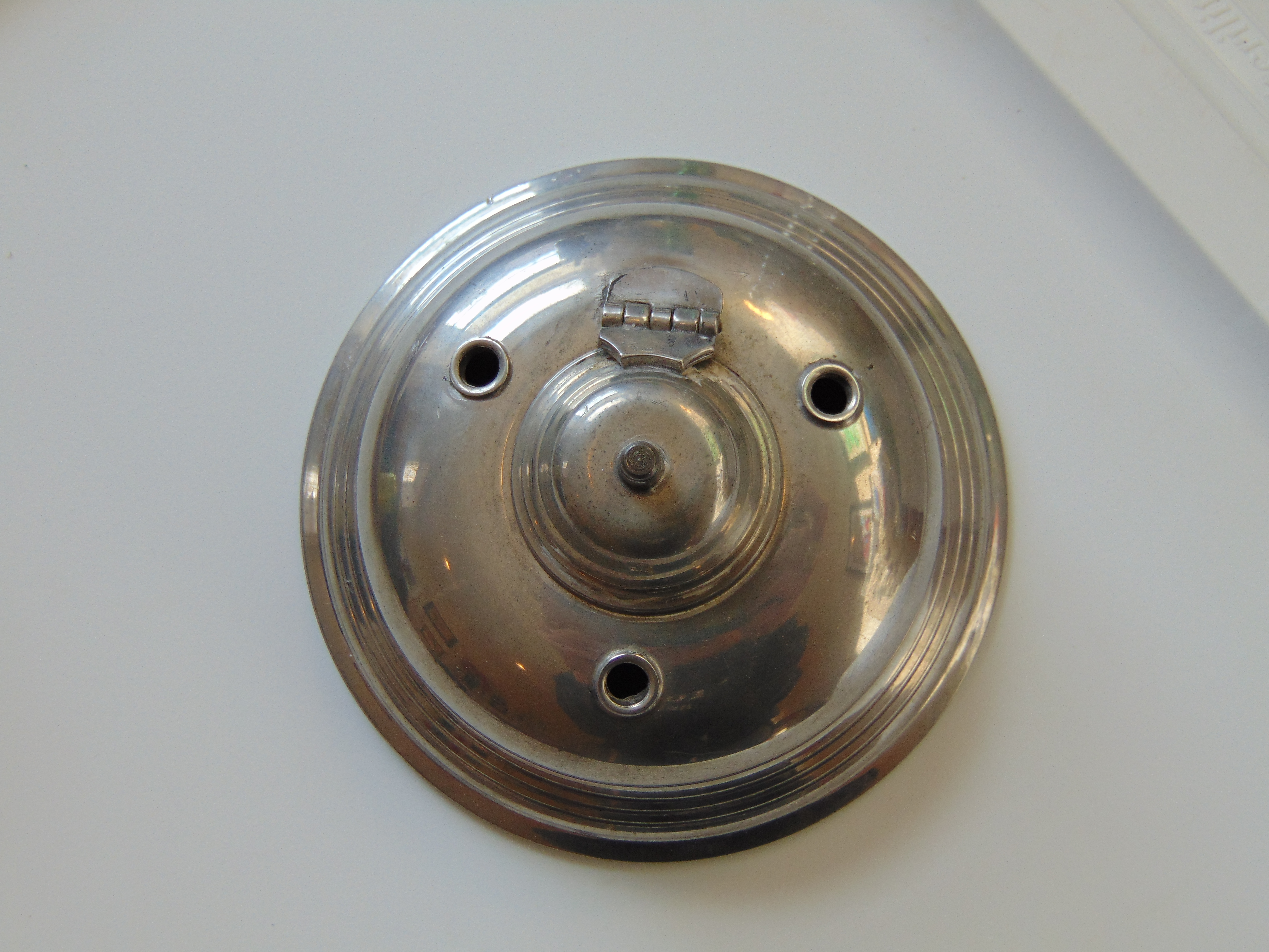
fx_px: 1540
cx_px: 634
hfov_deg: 44.8
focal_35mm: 42
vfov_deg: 34.3
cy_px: 476
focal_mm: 7.6
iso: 80
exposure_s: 1/200
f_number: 3.3
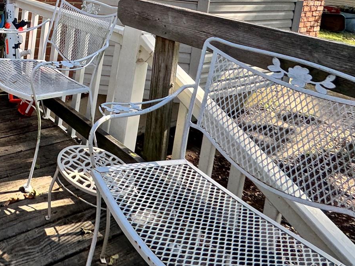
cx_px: -16
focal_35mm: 32
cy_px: -26
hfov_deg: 45.7
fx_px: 328
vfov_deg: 37.1
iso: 40
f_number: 2.2
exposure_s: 1/169
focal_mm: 2.22
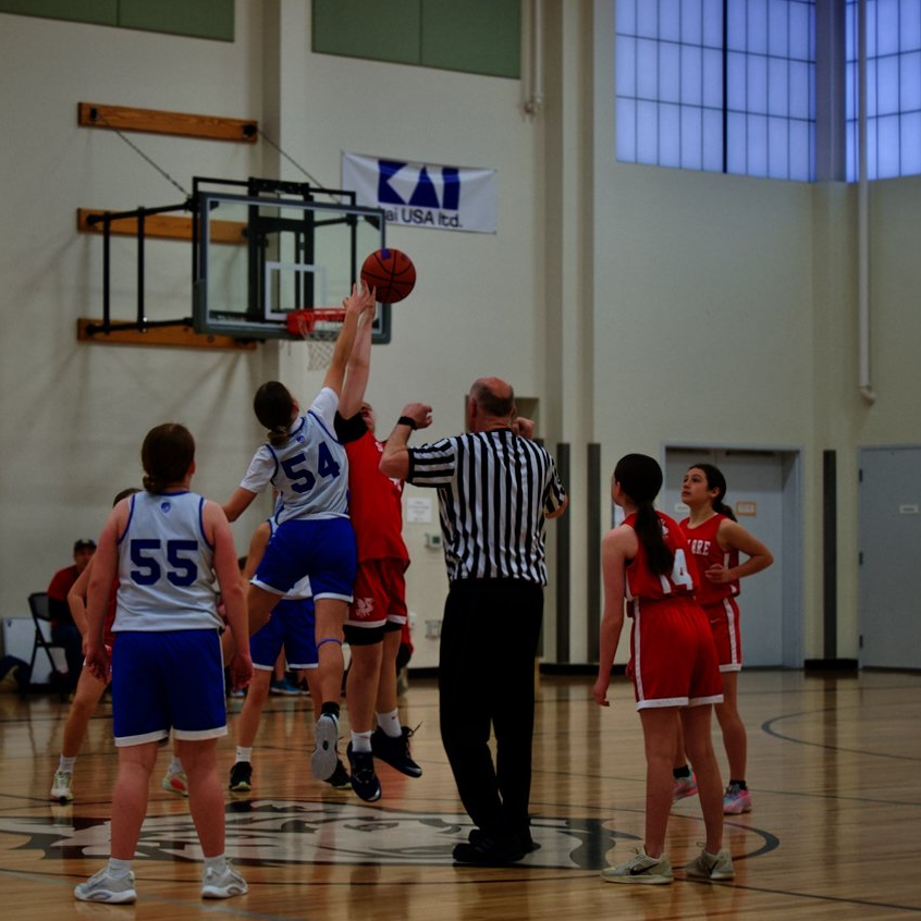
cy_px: 463
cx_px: 304
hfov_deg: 17.5
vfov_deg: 17.6
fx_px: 2980
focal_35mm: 99
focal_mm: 77
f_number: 2.8
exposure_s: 1/1600
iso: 5000
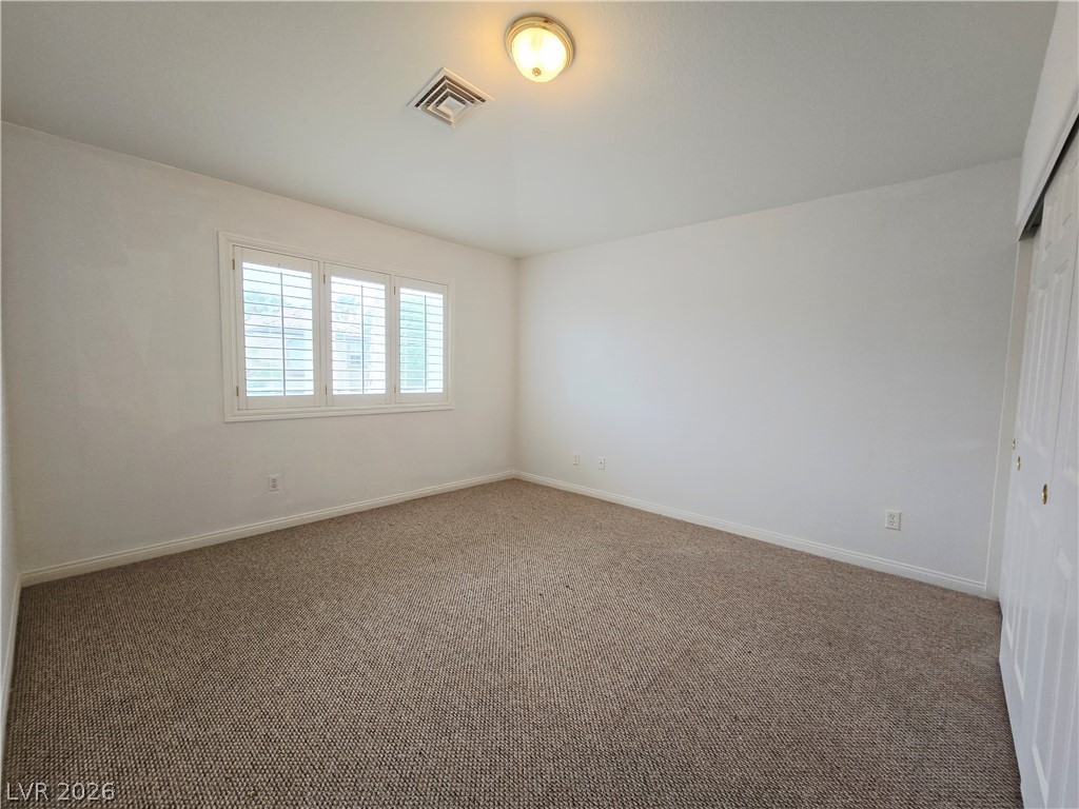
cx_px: 540
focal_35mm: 13
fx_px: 405
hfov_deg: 106.2
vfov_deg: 89.9
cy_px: 404
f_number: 2.2
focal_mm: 2.2
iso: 125
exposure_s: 1/60
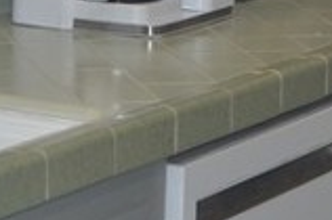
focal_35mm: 234
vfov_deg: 5.8
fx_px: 2156
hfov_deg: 8.7
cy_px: -79
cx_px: 397
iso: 320
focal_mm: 24
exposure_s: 1/125
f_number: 4
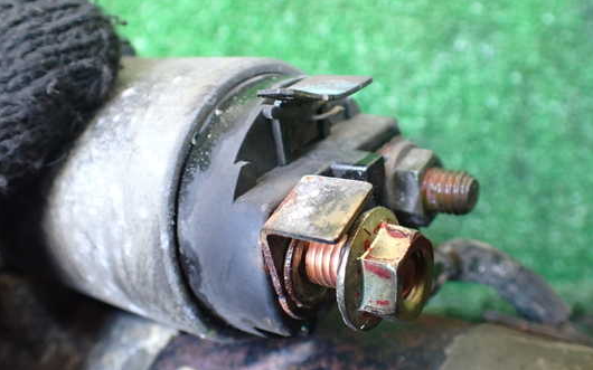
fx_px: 582
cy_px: 160
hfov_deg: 53.9
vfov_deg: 35.3
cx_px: 332
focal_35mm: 36
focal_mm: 5.4
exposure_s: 1/50
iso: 800
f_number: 2.3
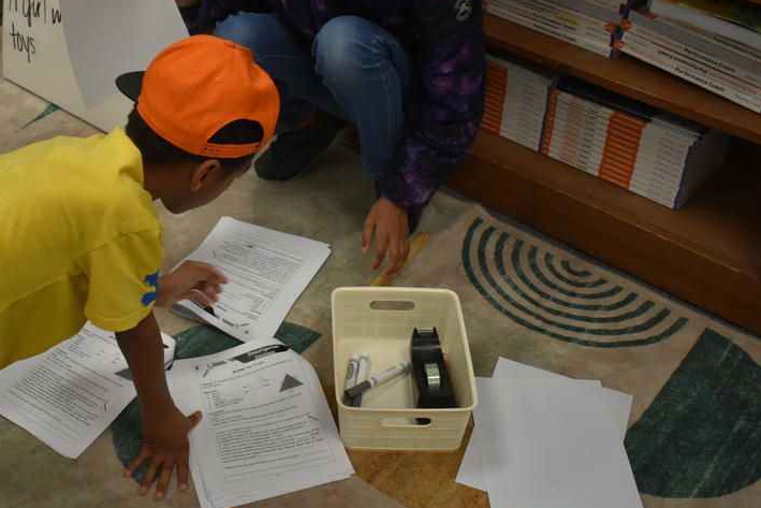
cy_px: 204
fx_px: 1099
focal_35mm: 52
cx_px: 242
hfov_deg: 37.7
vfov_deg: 26.0
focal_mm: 24
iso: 800
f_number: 3.8
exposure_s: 1/125
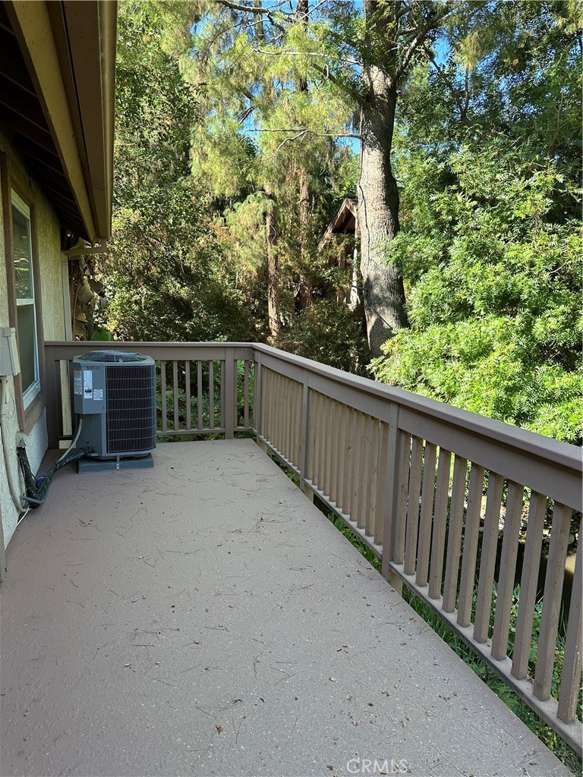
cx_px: 292
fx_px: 539
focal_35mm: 24
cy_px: 388
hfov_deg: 56.8
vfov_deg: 71.6
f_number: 1.78
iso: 80
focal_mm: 6.86
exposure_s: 1/448
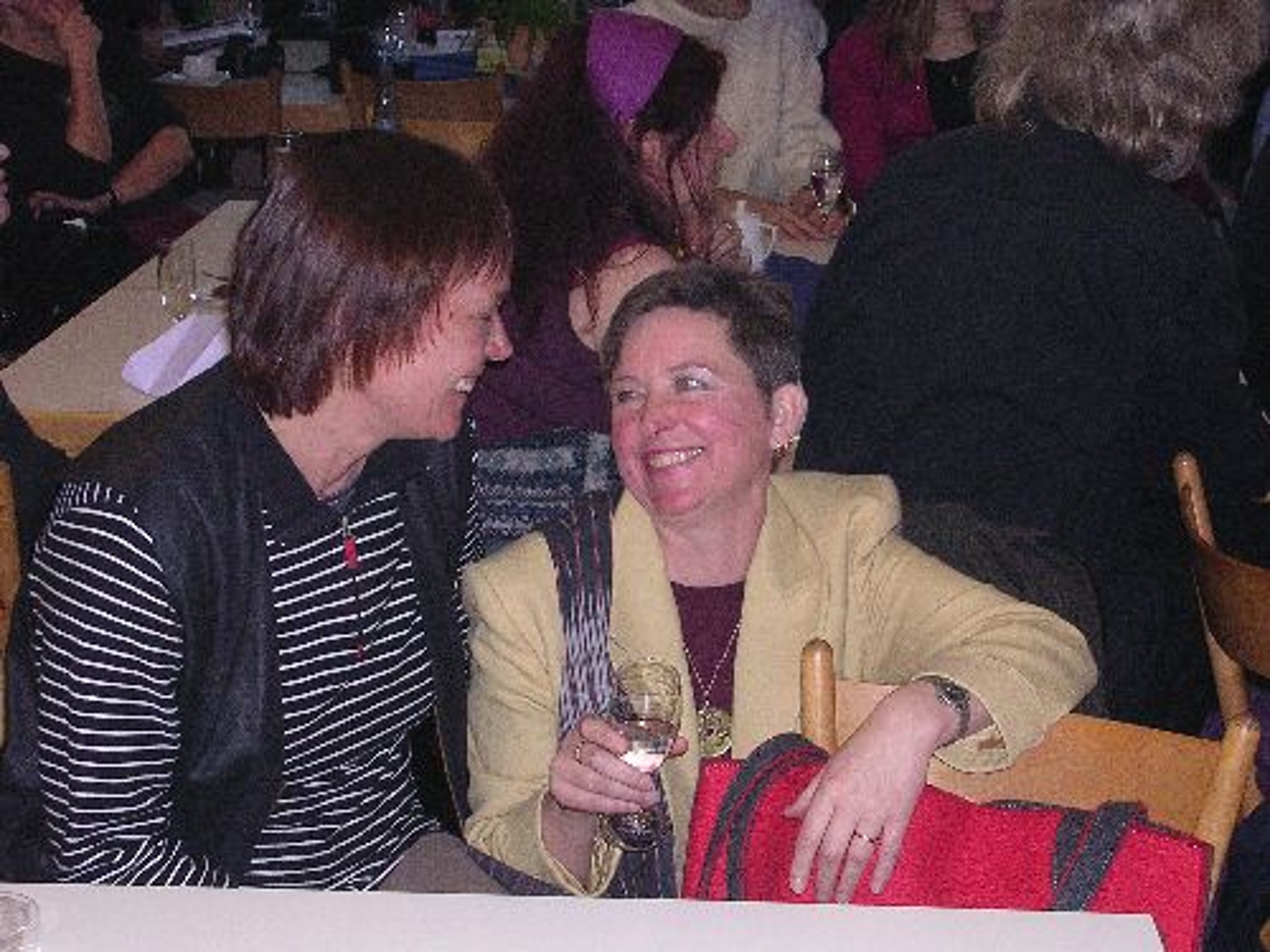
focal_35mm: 72
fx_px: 2642
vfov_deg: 20.4
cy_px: 476
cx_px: 635
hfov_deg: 27.0
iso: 400
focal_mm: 10.9
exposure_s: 1/60.1
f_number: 3.7
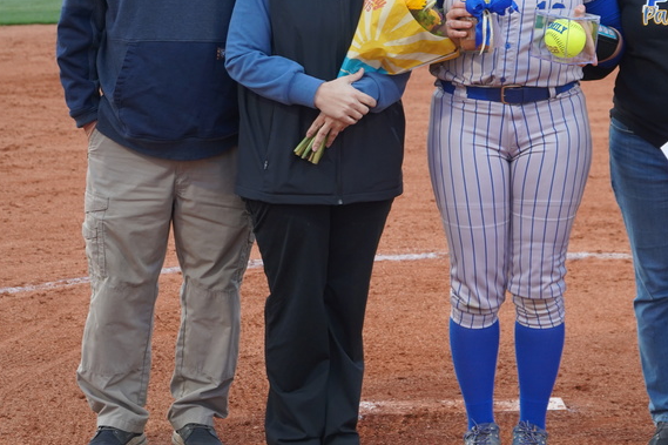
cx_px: 419
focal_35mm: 108
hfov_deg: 18.9
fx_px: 2003
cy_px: 132
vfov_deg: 12.6
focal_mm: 60
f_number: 5
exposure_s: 1/160
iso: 800
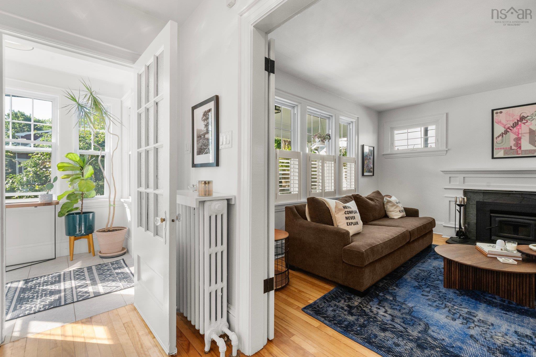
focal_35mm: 15
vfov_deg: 77.3
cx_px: 268
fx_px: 223
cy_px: 178
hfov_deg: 100.4
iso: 500
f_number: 10
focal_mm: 10
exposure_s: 1/15
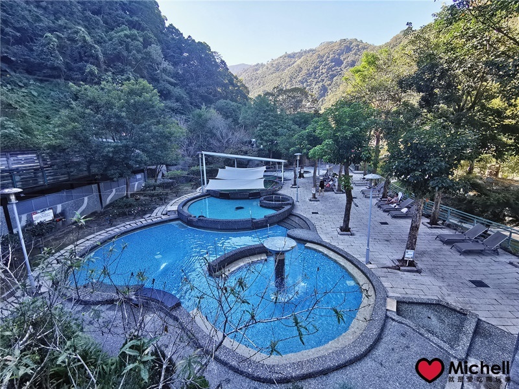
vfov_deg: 78.1
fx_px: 240
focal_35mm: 16
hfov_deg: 94.5
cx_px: 260
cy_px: 194
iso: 50
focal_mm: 2.35
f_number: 2.2
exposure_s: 1/143
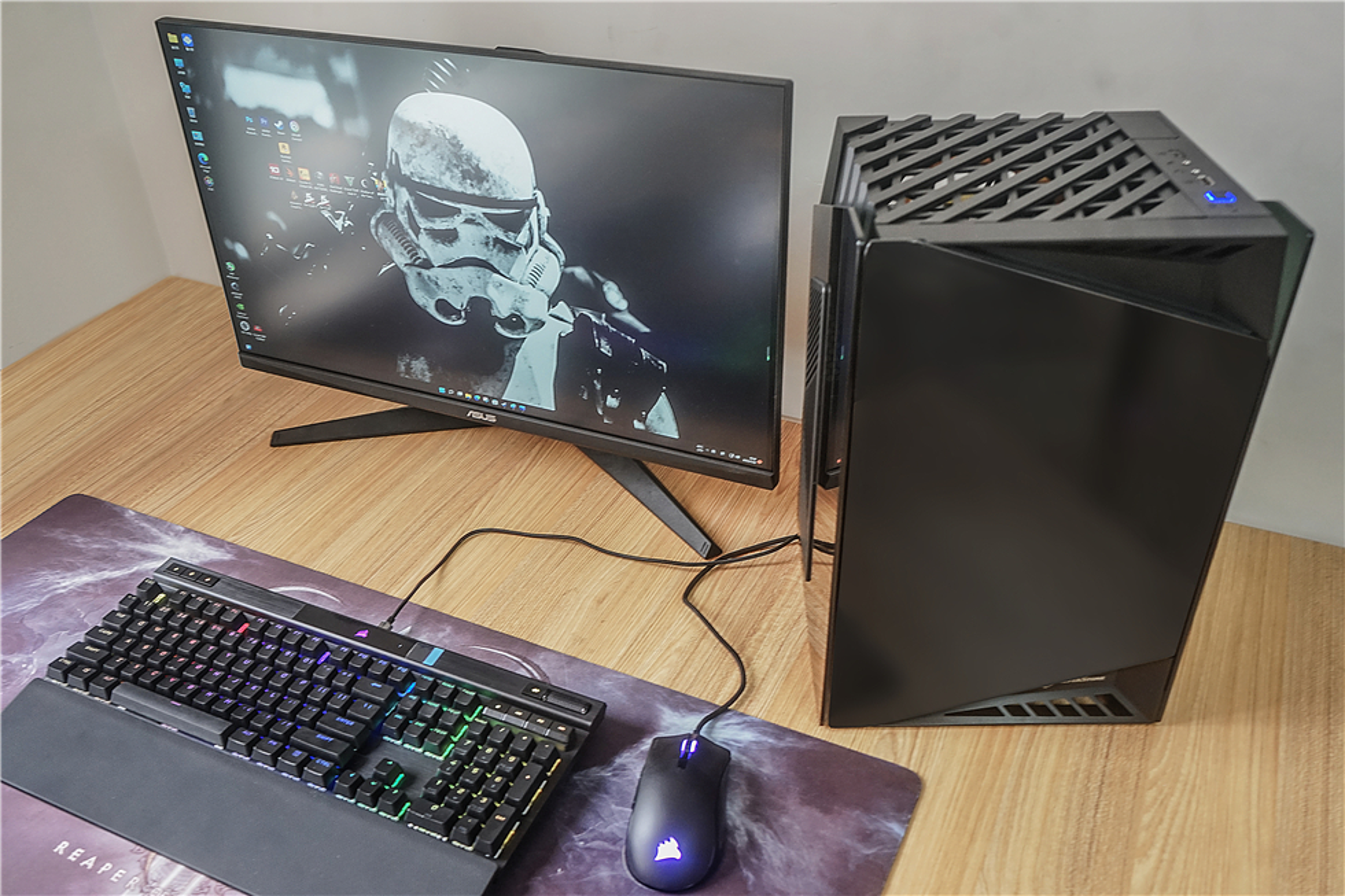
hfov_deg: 61.9
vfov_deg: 43.6
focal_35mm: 30
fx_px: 1121
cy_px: 448
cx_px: 672
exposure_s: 1/20
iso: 640
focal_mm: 30
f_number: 5
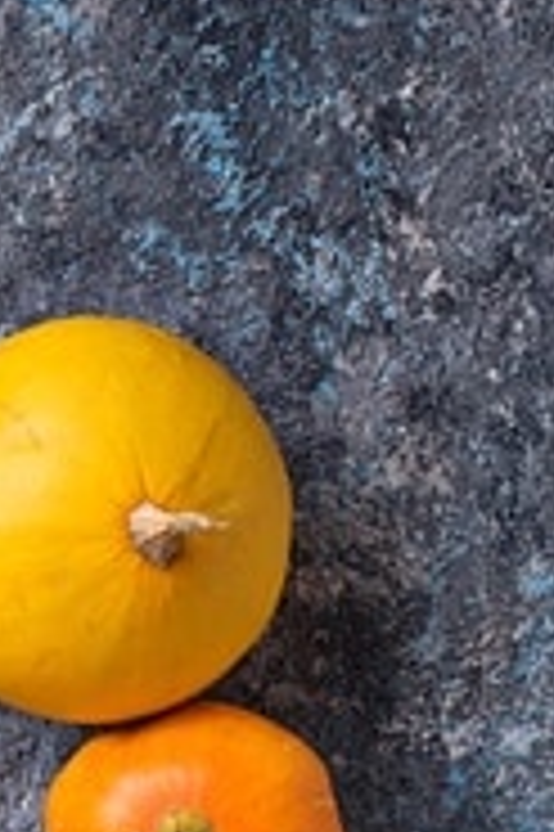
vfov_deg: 12.6
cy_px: 787
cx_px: -599
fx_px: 3746
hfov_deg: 8.0
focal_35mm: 162
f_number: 9
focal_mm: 50
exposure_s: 1/100
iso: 100
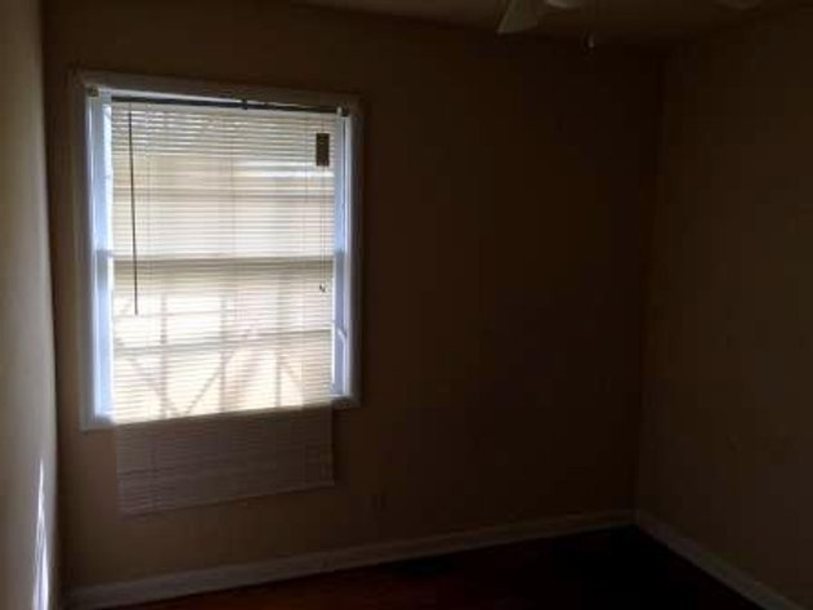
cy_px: 305
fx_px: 681
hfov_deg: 61.7
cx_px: 406
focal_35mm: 29
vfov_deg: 48.2
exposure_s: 1/40
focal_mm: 4.15
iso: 32
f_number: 2.2
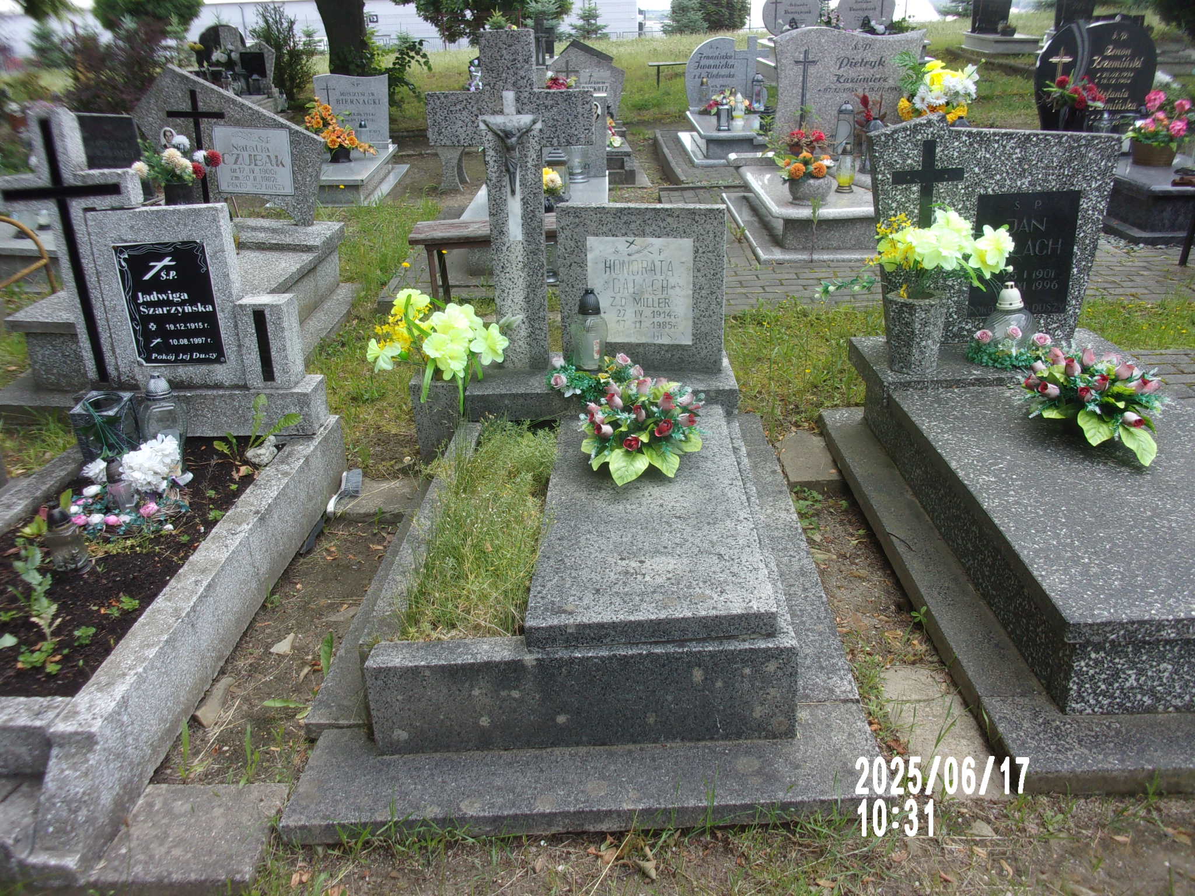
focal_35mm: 28
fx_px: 967
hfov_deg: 63.4
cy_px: 448
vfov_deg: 49.7
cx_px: 598
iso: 80
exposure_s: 1/120
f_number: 3.9
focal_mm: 5.1
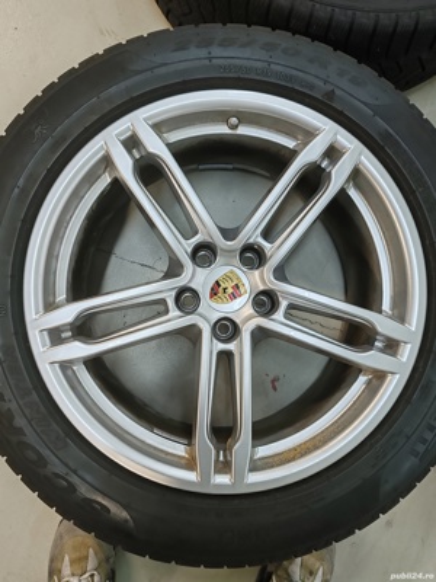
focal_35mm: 27
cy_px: 291
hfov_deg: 51.4
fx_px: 453
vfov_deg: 65.3
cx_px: 218
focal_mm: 6.12
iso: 1000
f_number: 1.9
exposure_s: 1/100
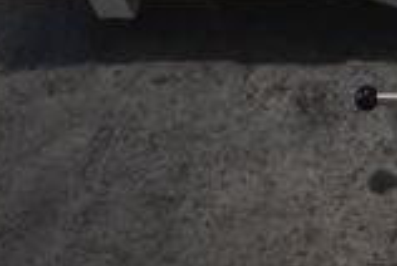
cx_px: 530
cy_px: -181
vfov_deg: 12.3
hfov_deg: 18.2
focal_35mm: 104
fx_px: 1149
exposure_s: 1/200
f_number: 3.5
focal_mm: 18
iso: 800
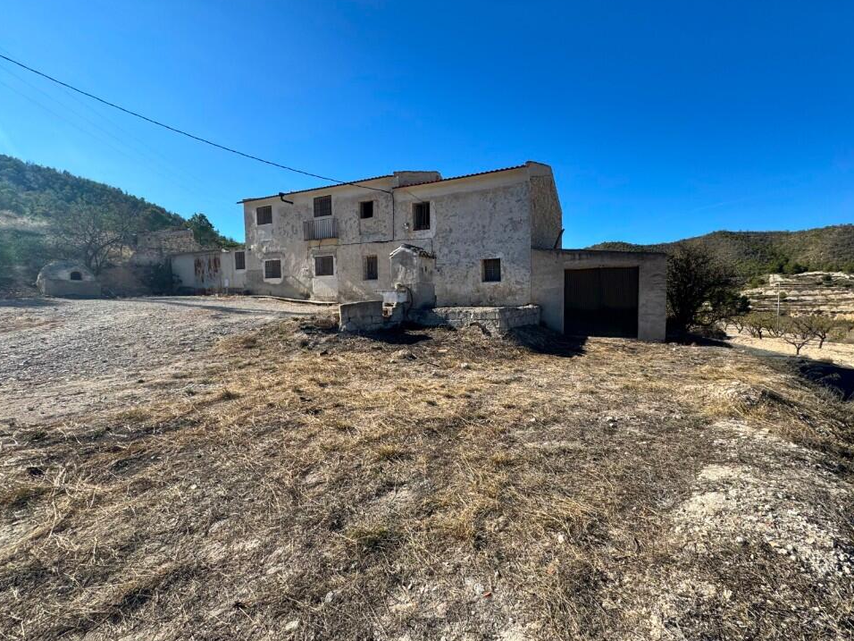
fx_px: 370
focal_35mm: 15
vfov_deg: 81.7
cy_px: 316
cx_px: 451
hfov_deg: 98.1
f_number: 2.2
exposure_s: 1/1477
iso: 50
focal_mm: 2.22
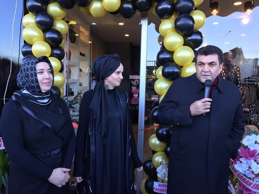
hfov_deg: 61.7
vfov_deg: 48.2
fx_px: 217
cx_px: 130
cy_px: 97
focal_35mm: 29
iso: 50
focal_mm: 4.15
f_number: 2.2
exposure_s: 1/100
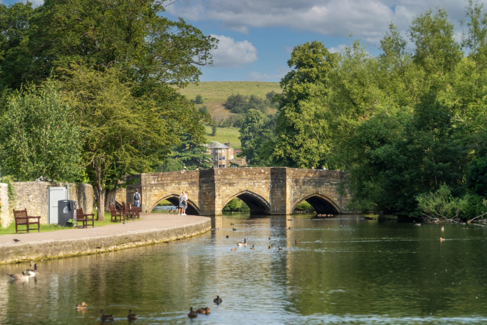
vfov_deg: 11.1
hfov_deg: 16.5
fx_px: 1677
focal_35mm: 124
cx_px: 244
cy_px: 162
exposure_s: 1/250
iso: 100
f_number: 6.3
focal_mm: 124
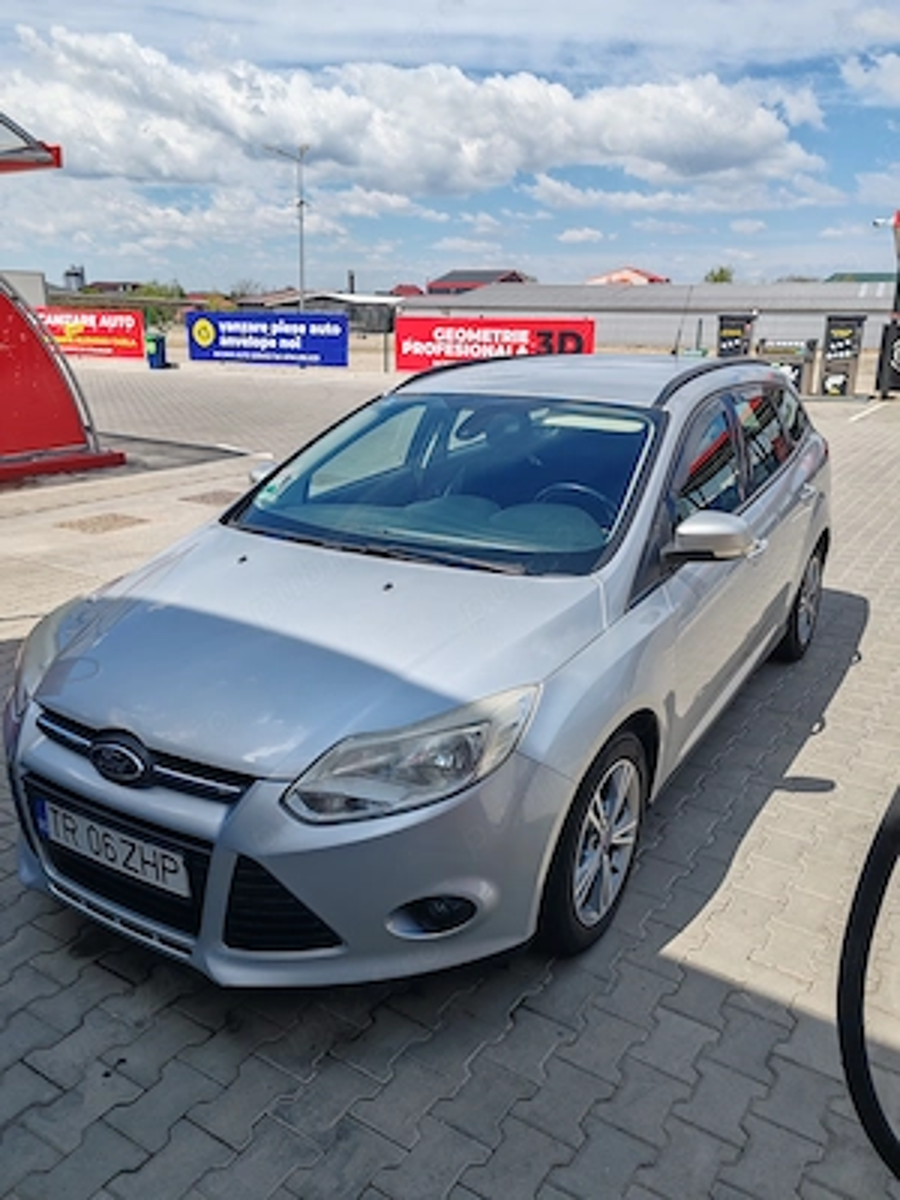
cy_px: 600
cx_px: 450
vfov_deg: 65.3
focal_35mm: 27
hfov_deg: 51.4
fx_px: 936
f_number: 1.9
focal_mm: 6.12
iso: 50
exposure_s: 1/750
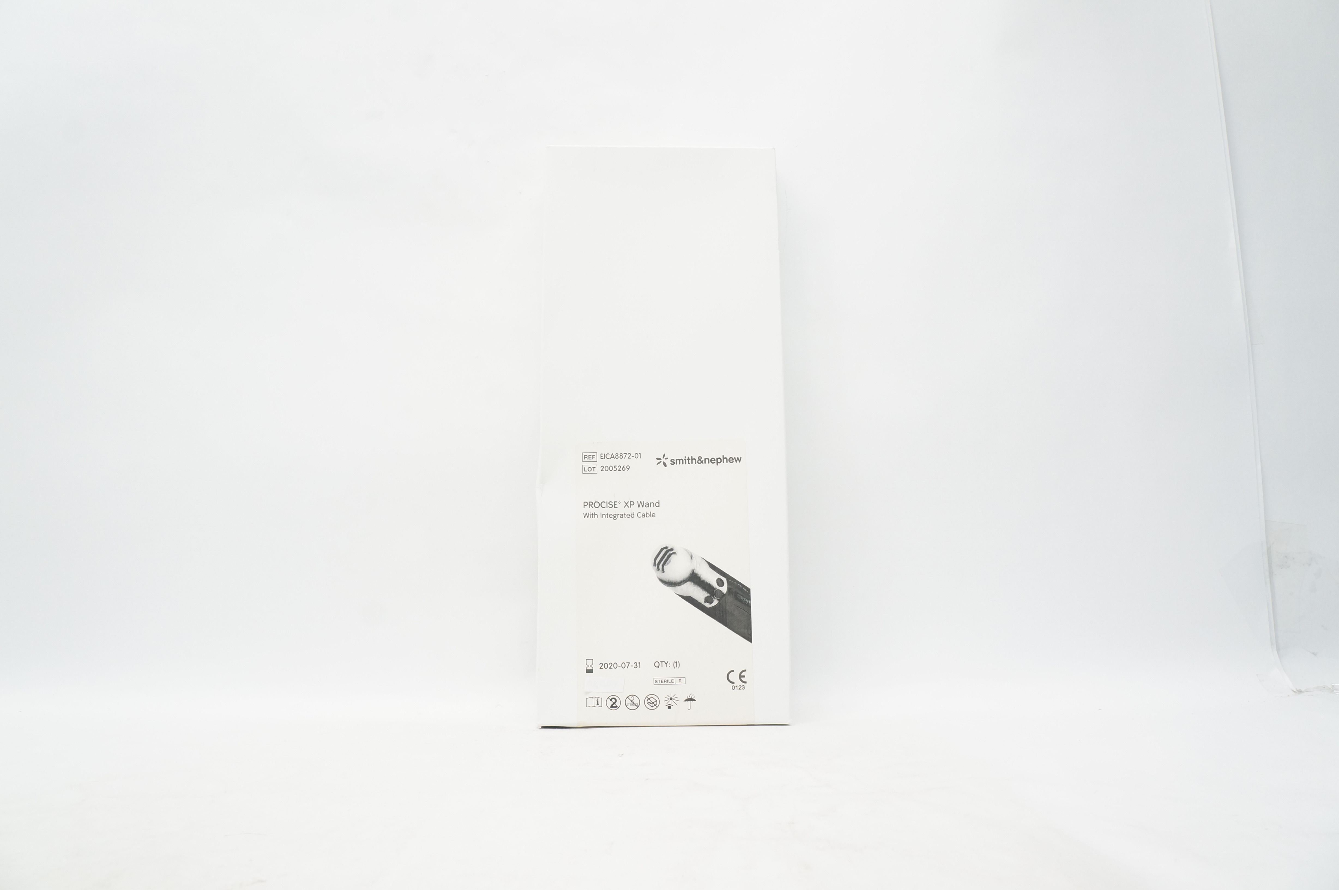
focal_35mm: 27
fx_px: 1003
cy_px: 445
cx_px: 670
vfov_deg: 47.8
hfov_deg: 67.4
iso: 800
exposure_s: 1/40
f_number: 8
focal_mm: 18
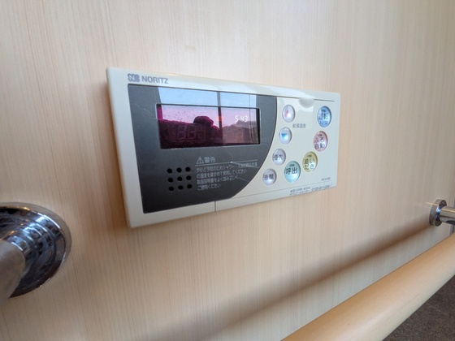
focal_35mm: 14
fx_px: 184
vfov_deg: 85.7
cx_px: 228
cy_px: 170
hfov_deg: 102.1
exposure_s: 1/198
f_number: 2.2
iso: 350
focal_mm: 1.85
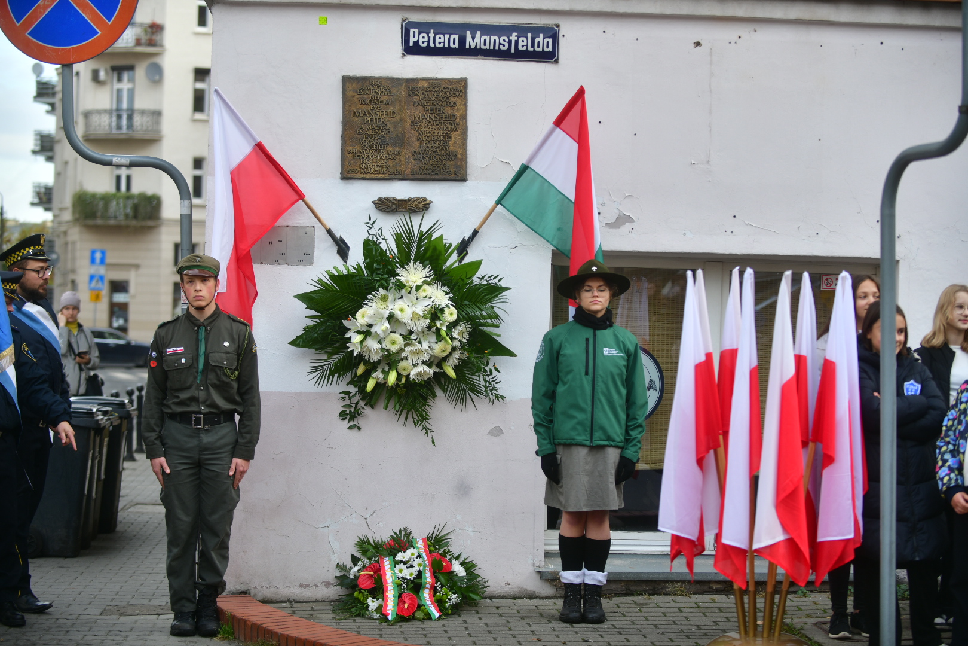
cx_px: 484
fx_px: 2151
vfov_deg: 17.1
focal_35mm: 80
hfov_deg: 25.4
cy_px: 323
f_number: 2.8
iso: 140
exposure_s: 1/500
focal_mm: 80
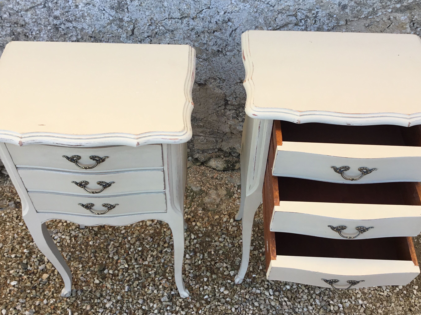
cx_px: 210
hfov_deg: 50.1
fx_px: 450
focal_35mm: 37
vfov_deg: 38.7
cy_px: 156
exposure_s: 1/199
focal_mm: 3.3
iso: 25
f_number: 2.4
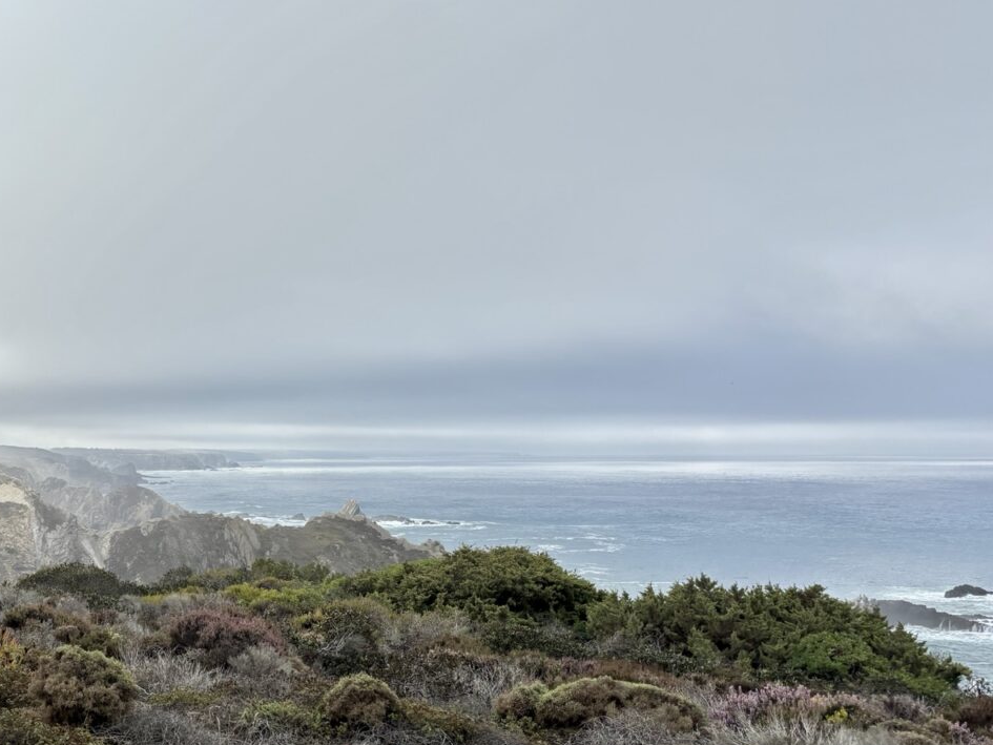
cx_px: 187
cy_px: 446
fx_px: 1262
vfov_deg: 32.8
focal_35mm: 44
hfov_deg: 41.0
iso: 50
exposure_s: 1/5952
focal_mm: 5.96
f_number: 1.6
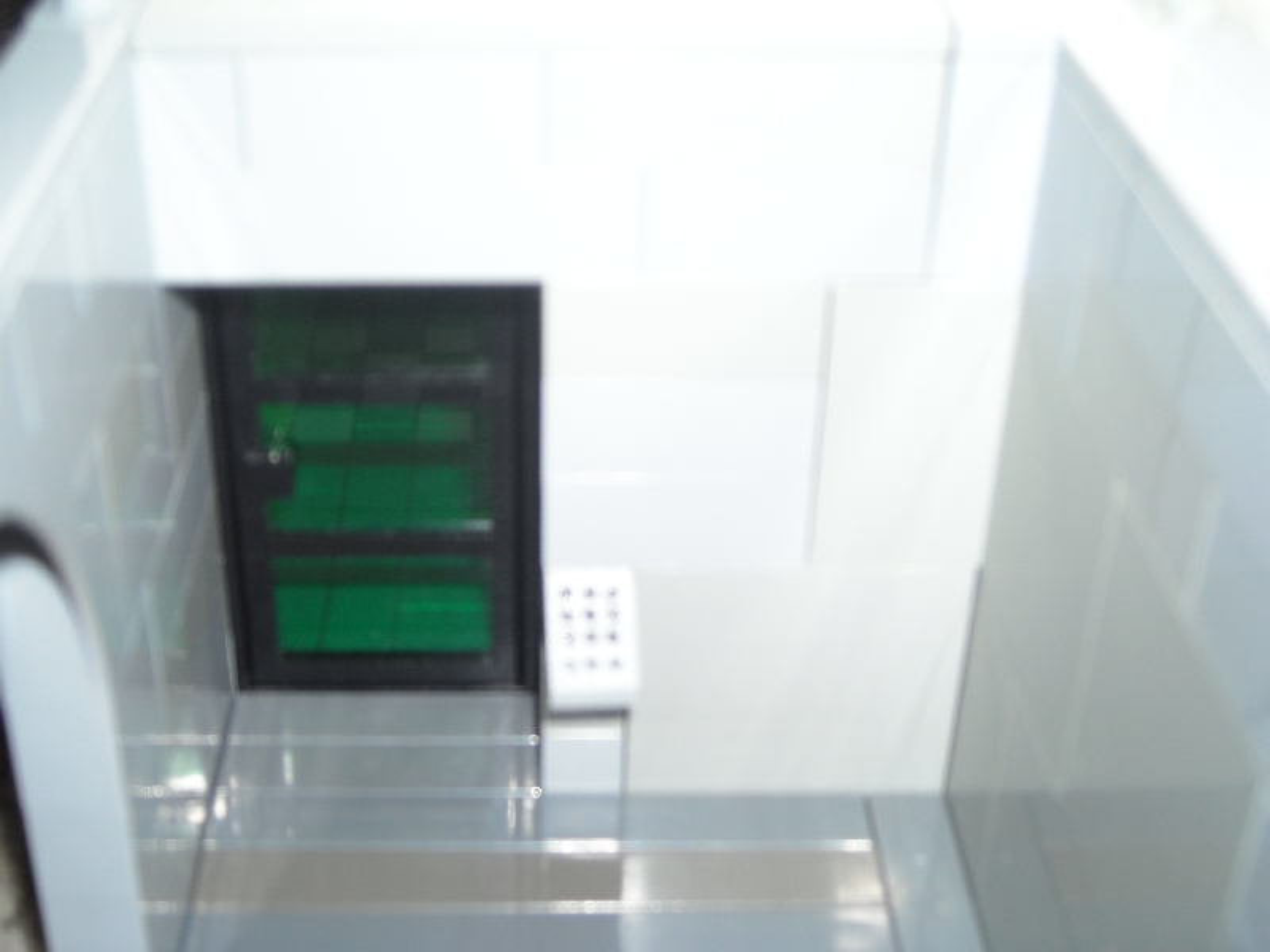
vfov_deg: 27.0
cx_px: 635
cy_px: 476
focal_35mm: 54
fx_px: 1981
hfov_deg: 35.5
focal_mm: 8.85
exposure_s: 1/60
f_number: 3.3
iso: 64
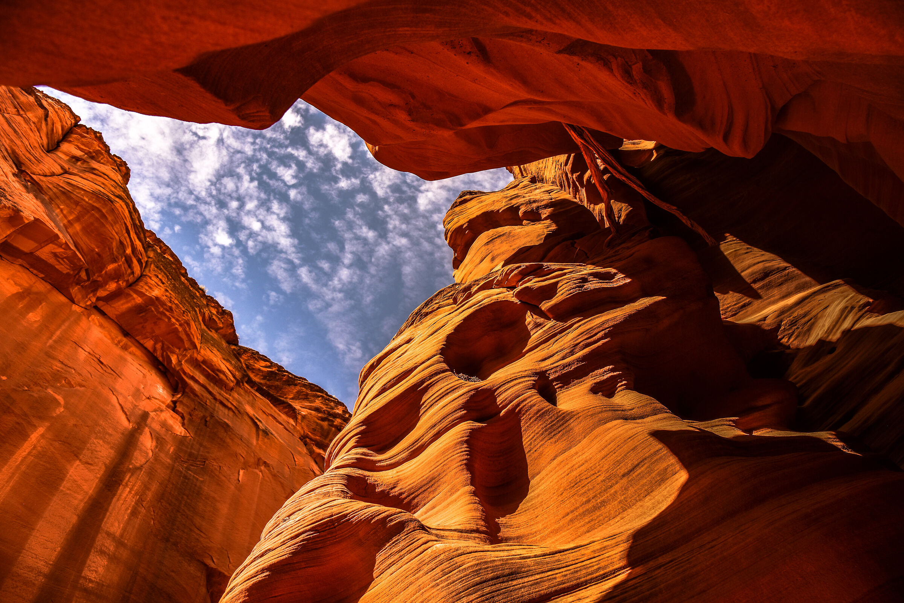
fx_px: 603
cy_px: 302
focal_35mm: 24
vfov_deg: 53.2
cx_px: 452
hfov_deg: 73.7
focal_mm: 24
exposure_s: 1/500
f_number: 6.3
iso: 160
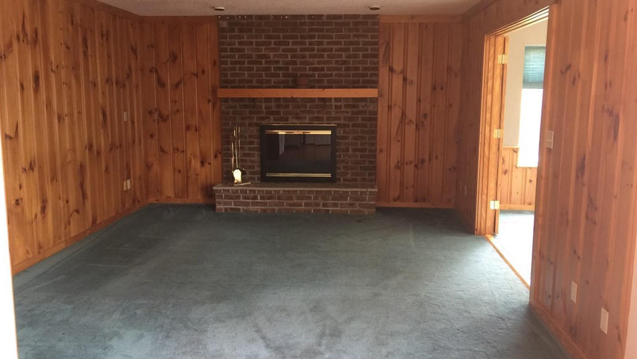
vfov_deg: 36.7
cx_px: 316
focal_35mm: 32
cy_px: 174
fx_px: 541
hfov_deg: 61.0
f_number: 2.2
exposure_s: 1/15
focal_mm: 4.15
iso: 64
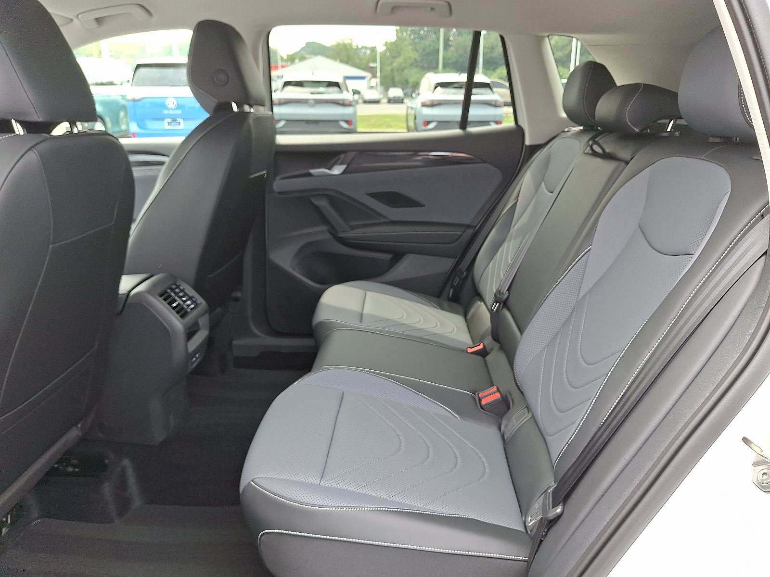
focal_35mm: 25
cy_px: 288
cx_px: 385
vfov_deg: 54.9
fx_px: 556
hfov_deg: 69.4
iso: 29
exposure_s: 1/120
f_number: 1.8
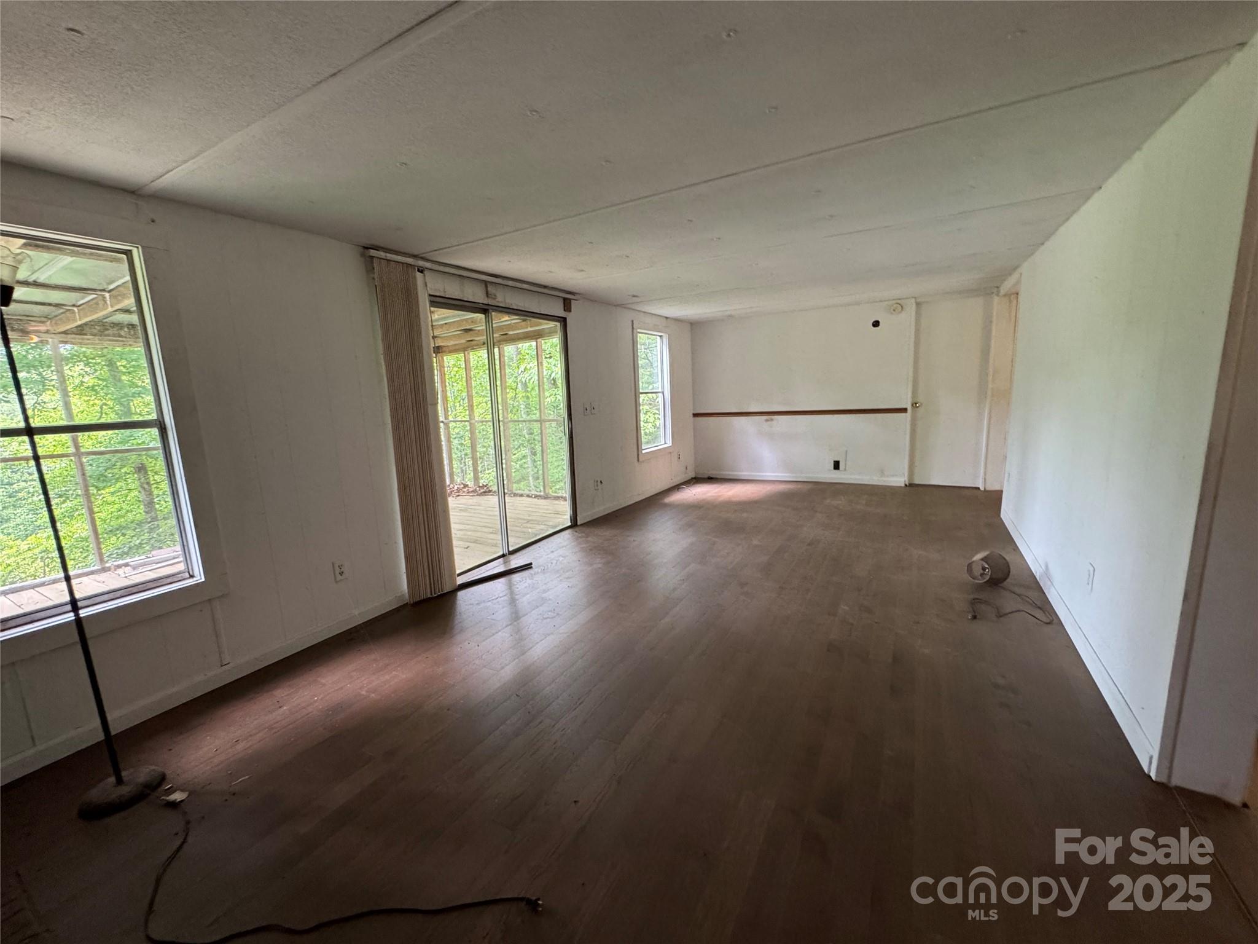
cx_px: 629
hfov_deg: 102.1
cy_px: 472
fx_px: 509
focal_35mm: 14
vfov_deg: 85.7
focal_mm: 2.22
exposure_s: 1/73
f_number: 2.2
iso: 320
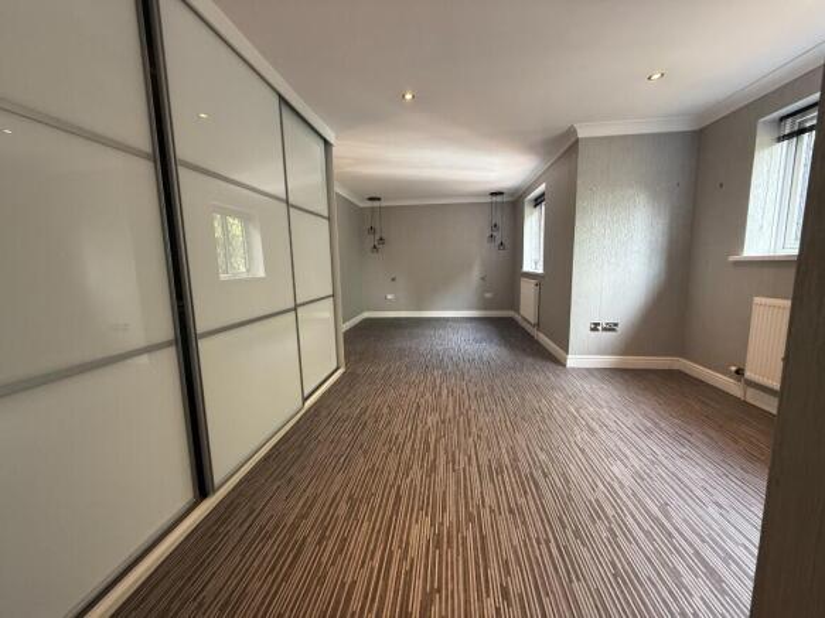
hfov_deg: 102.1
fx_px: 334
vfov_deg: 85.7
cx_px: 412
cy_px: 309
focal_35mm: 14
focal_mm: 2.22
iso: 200
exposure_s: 1/50
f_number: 2.2
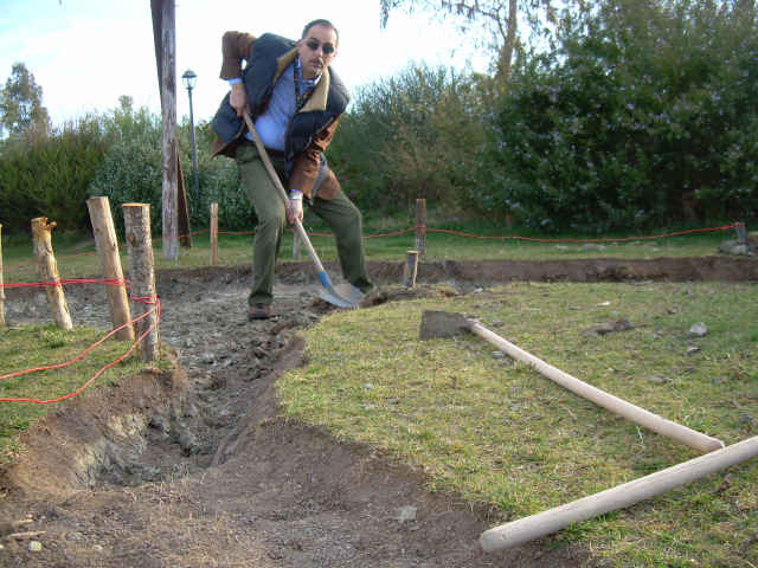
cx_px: 379
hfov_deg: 49.0
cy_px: 284
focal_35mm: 38
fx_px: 832
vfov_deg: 37.7
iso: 50
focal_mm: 6.3
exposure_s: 1/162
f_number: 2.8
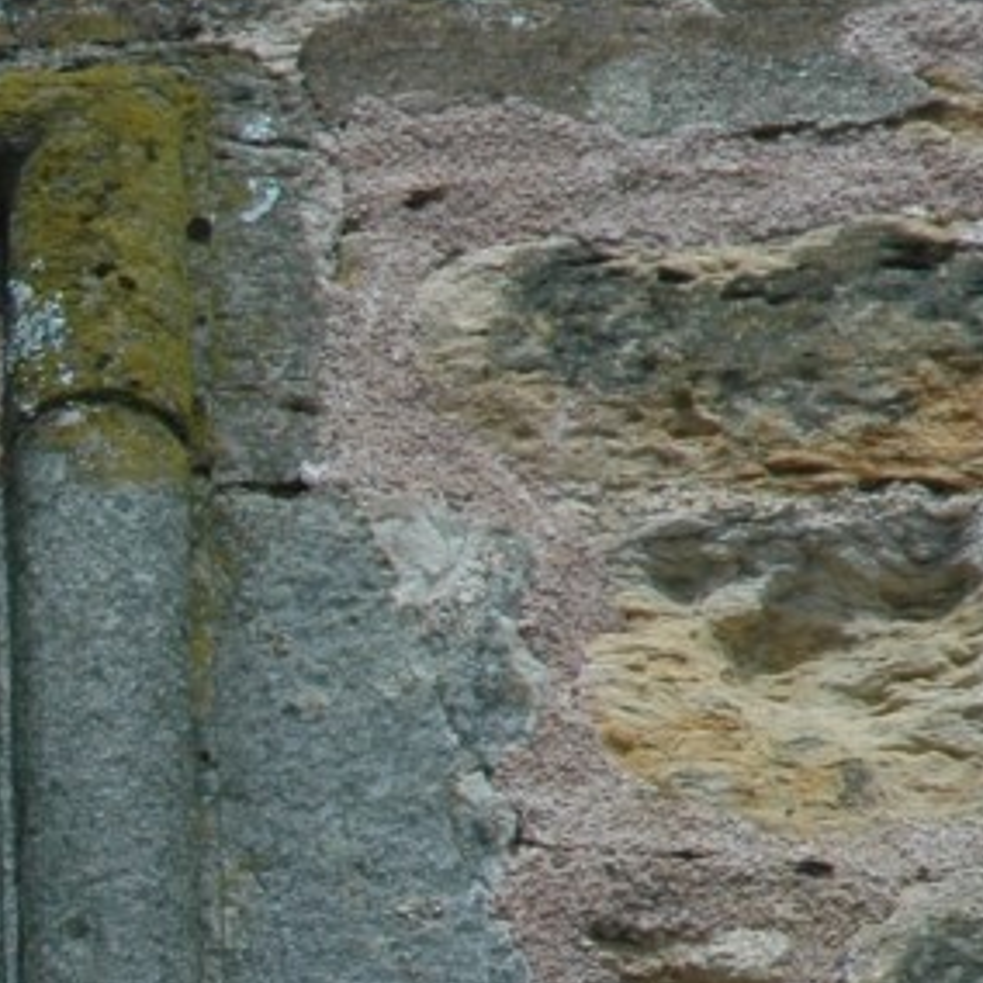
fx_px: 16353
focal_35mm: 509
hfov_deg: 3.4
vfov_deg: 3.4
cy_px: 1215
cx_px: -1018
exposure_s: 1/200
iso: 200
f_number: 7.1
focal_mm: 70
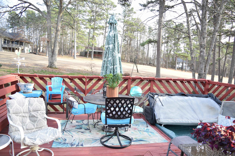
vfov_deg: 47.9
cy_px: 78
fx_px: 176
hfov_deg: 67.4
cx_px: 118
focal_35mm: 27
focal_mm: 18
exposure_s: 1/80
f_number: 3.5
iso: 100
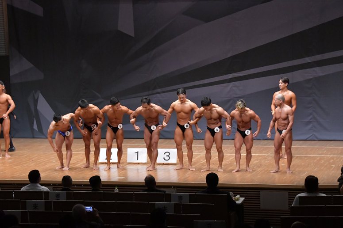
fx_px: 1029
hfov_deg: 18.9
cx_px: 172
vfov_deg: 12.7
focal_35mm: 108
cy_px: 114
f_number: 5.6
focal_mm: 72
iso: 8000
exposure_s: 1/400
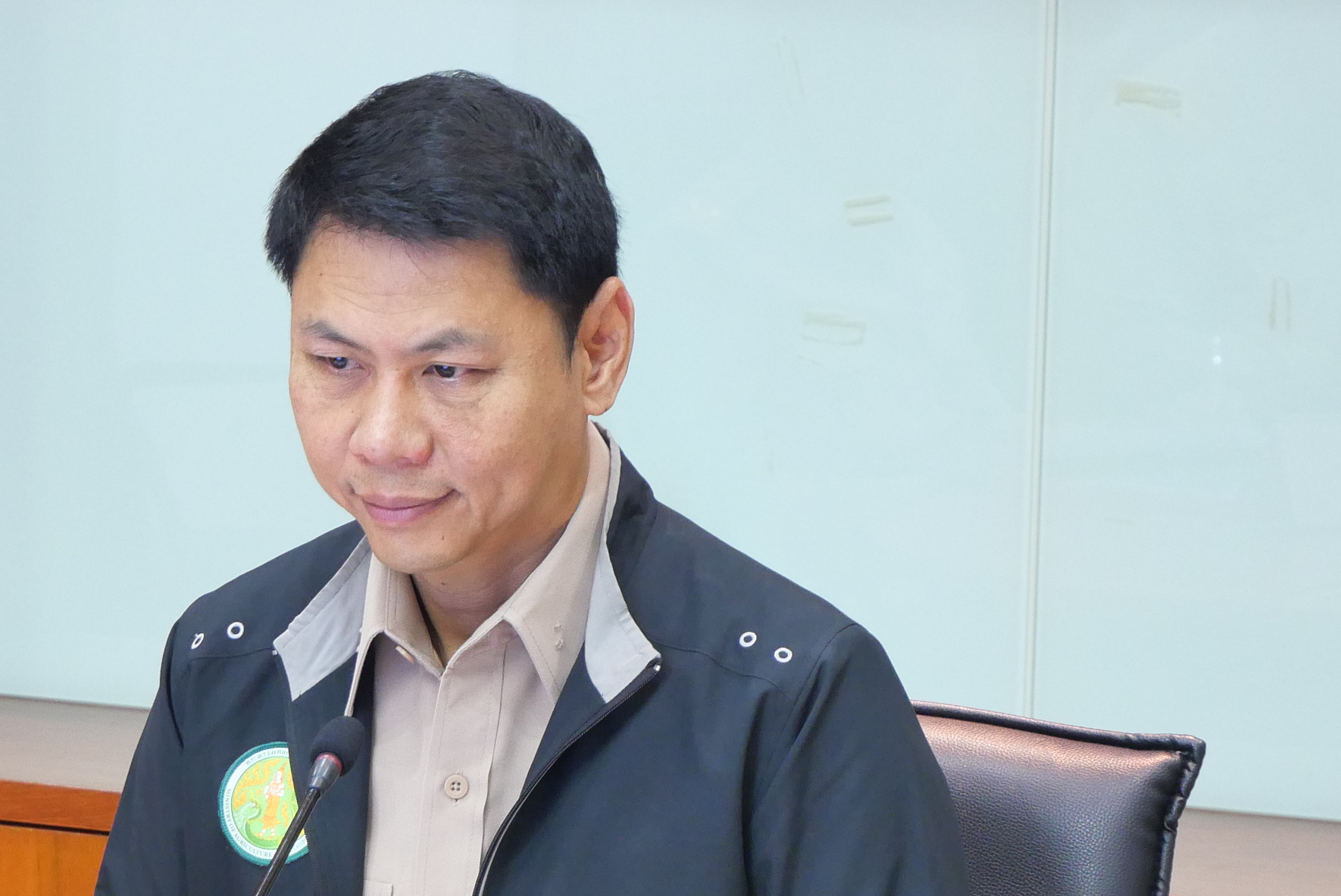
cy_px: 483
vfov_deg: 5.3
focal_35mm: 260
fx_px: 9692
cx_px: 338
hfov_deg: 7.9
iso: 1000
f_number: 5.6
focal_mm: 60
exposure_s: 1/8
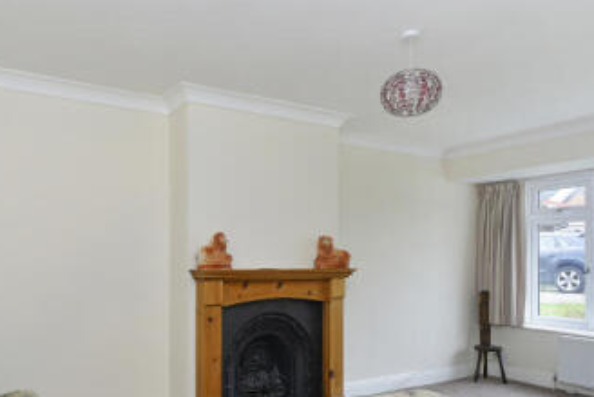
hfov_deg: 64.8
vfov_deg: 45.8
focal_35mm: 28
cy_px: 262
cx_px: 235
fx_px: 462
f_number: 7.1
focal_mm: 14
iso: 400
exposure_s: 1/6
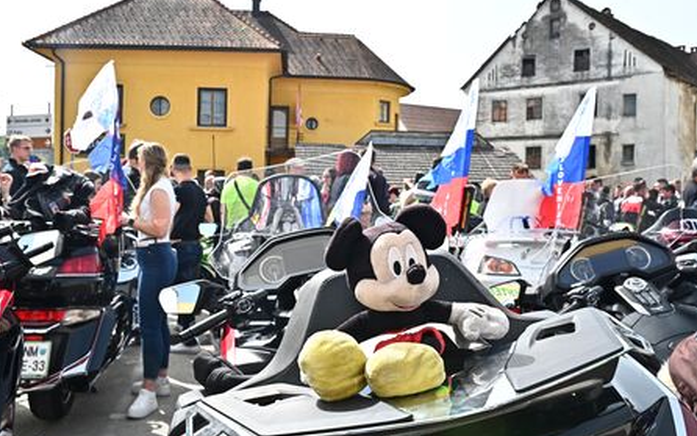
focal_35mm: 36
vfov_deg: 35.4
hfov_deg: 54.0
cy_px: 213
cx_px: 347
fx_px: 684
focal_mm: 35
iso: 1600
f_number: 16
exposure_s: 1/640
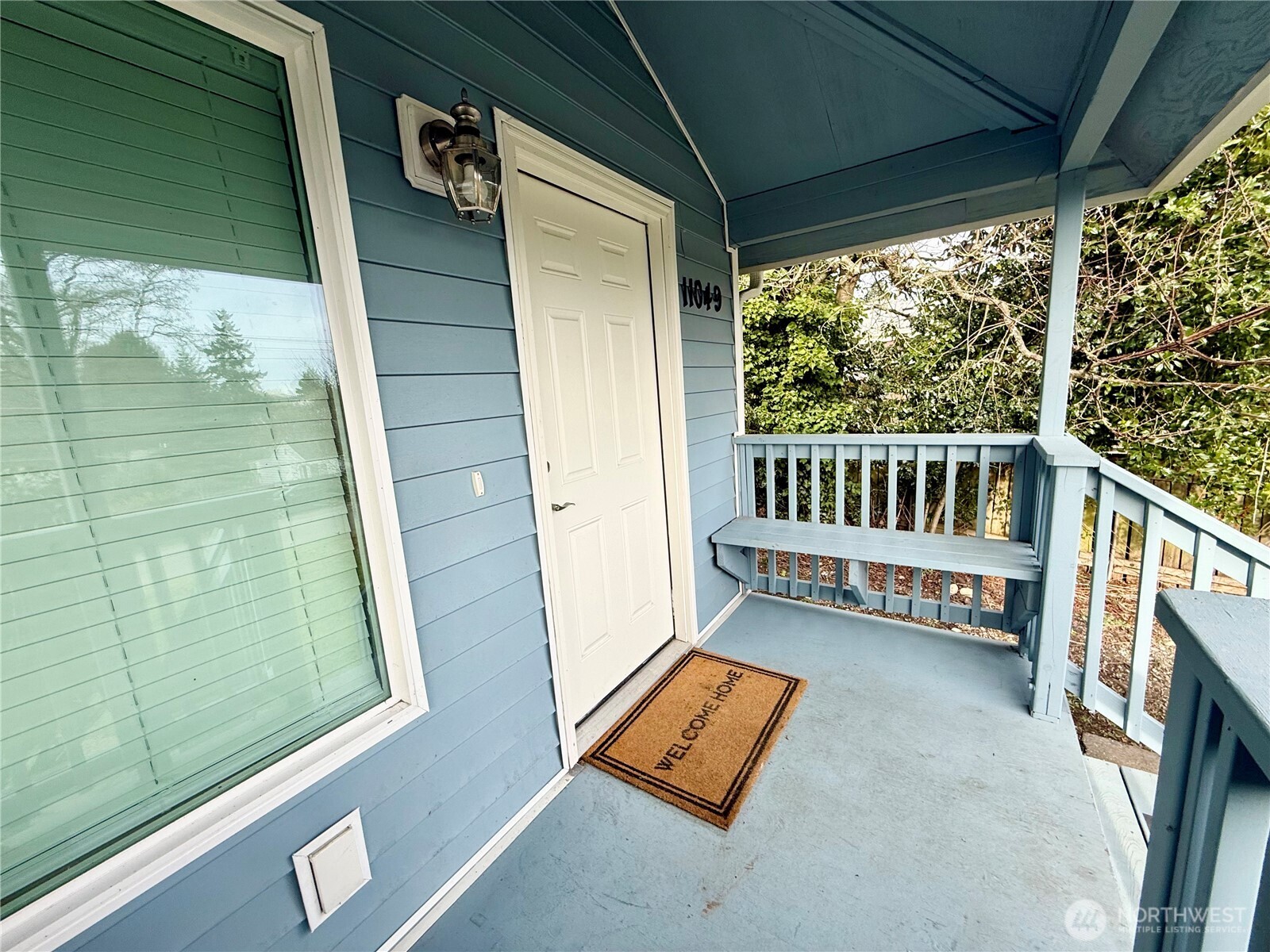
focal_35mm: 14
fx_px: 514
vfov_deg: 85.7
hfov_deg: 102.1
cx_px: 635
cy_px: 476
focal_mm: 2.22
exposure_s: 1/298
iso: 50
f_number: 2.2
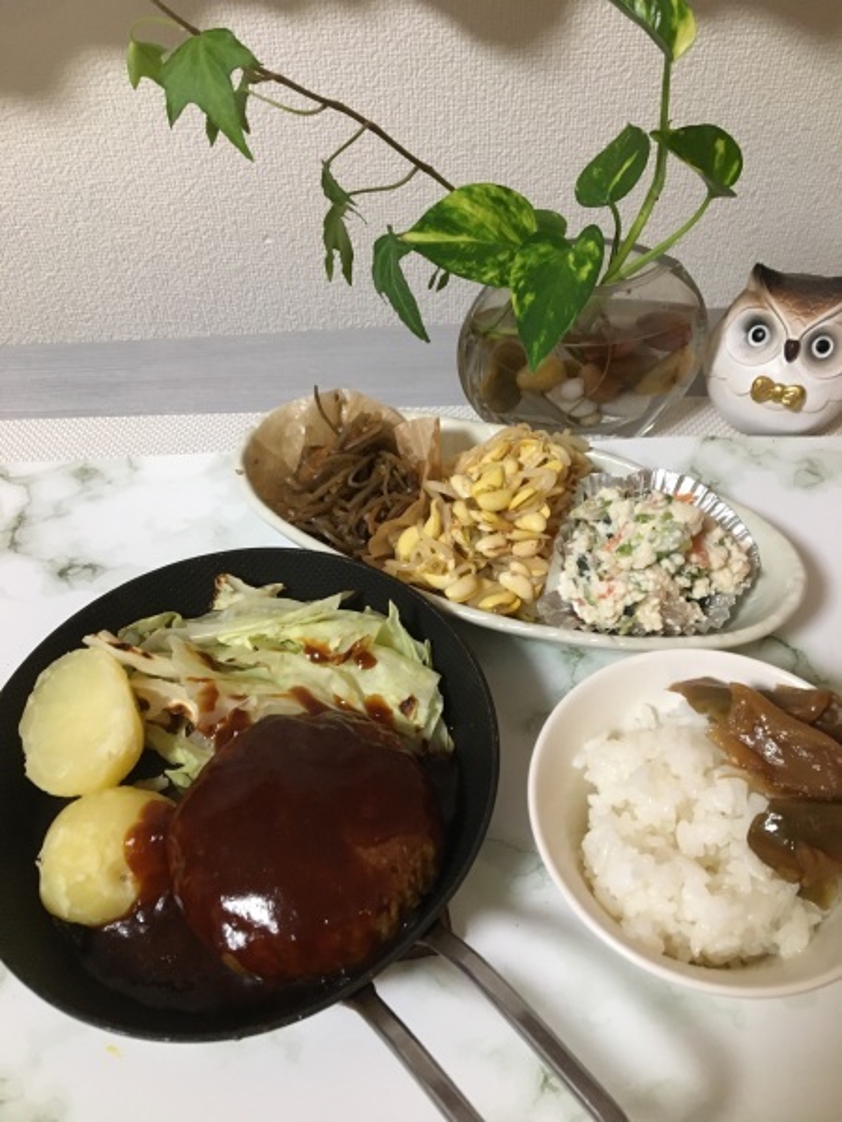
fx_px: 941
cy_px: 561
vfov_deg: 61.7
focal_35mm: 29
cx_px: 421
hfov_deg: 48.2
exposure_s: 1/24
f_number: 2.2
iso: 200
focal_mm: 4.15
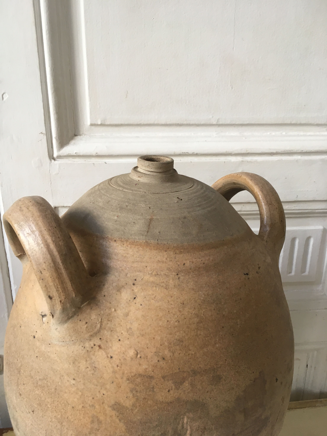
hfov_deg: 48.2
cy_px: 218
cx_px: 164
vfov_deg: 61.7
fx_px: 365
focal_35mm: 29
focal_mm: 4.15
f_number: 2.2
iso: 40
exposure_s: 1/33
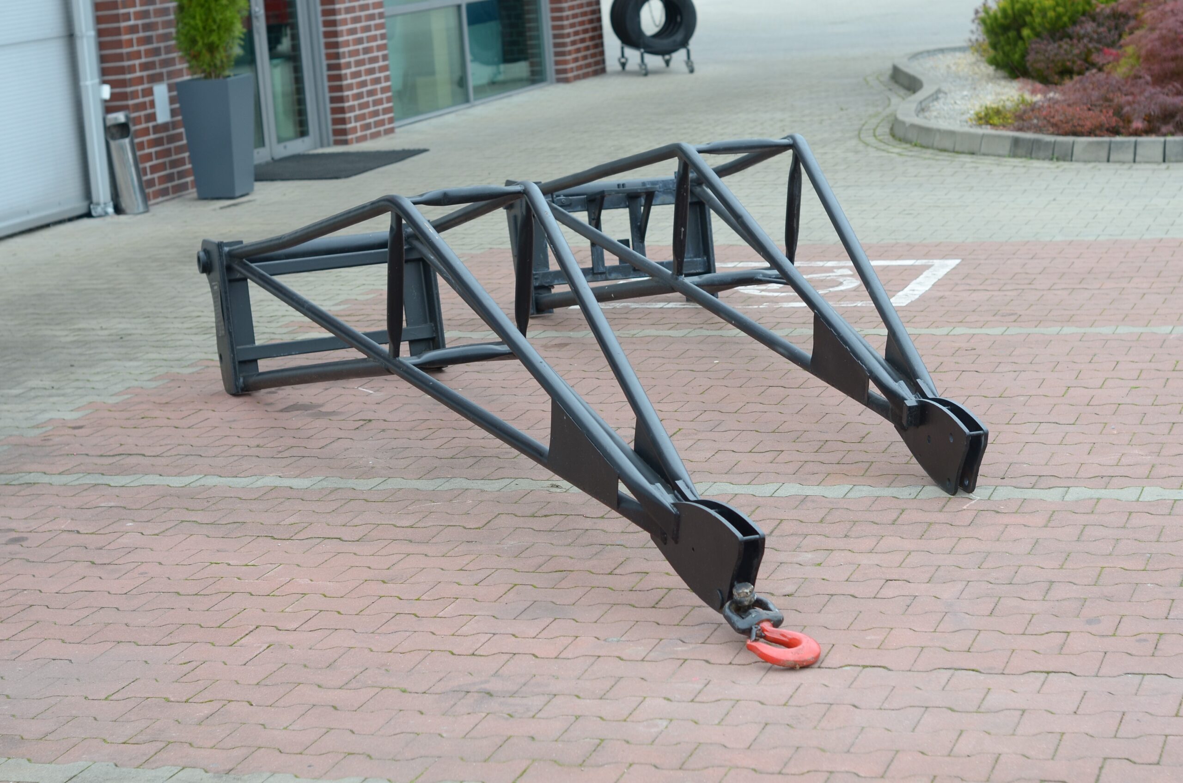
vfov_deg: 18.1
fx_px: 2459
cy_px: 392
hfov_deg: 27.0
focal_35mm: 75
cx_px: 592
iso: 200
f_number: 4.5
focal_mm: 50
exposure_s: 1/320
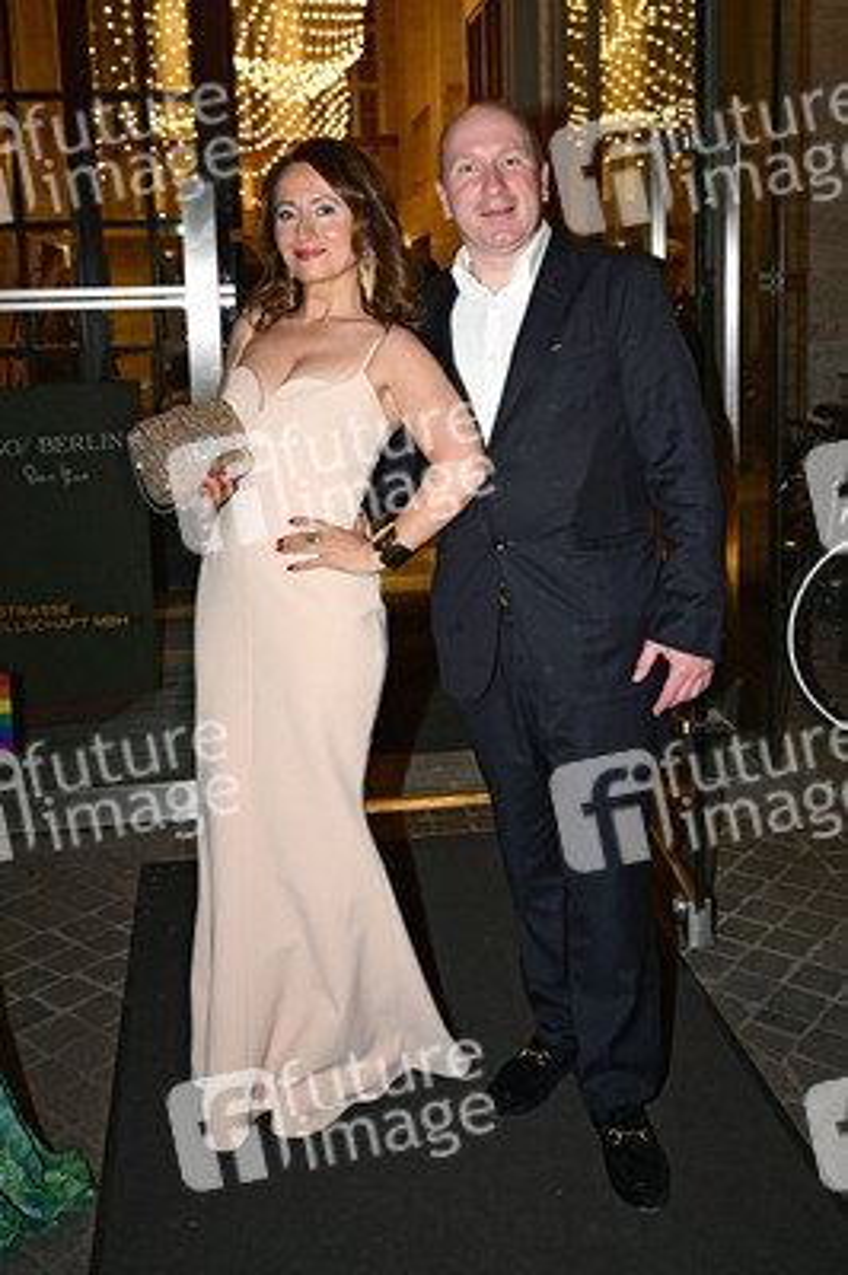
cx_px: 424
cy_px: 638
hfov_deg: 42.3
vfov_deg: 60.3
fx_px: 1097
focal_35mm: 31
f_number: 5
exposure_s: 1/200
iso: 5000
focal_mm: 31
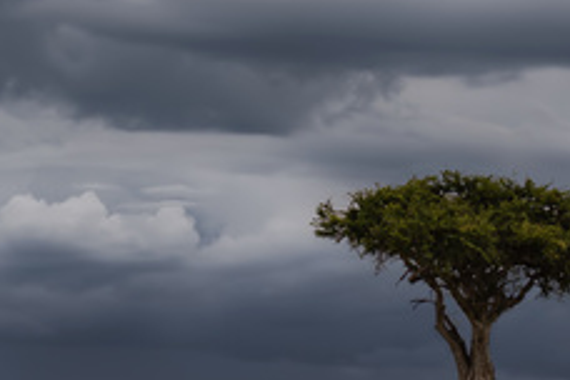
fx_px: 3325
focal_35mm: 210
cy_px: -24
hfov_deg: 9.7
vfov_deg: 6.5
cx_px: -31
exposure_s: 1/500
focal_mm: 48
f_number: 5.6
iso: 180
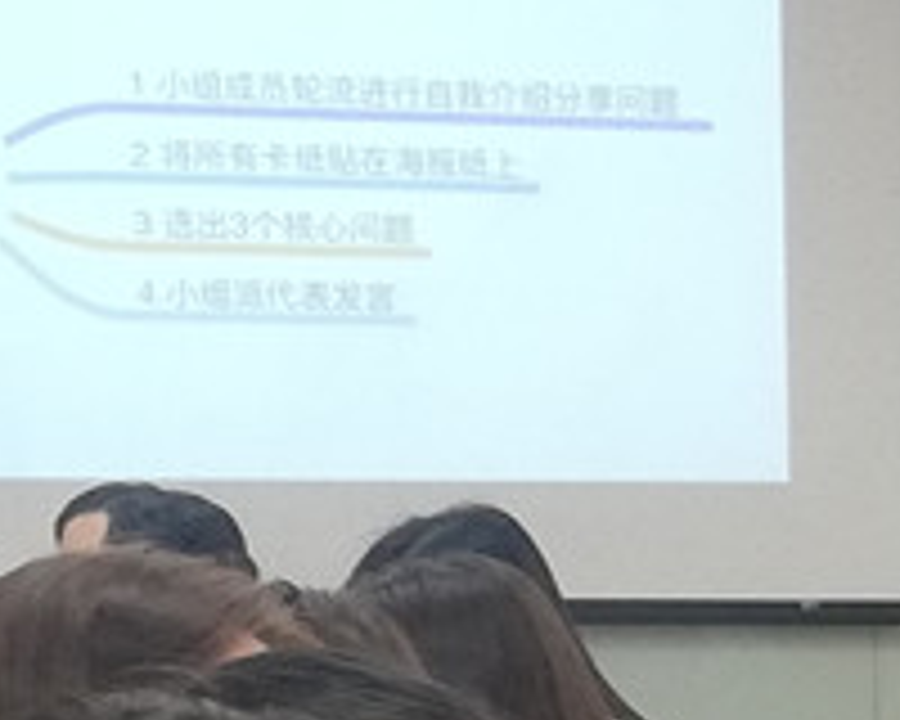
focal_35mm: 191
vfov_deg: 7.8
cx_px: 1476
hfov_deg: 9.7
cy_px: 1305
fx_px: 5088
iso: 160
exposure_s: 1/33.3
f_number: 2.2
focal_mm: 3.81
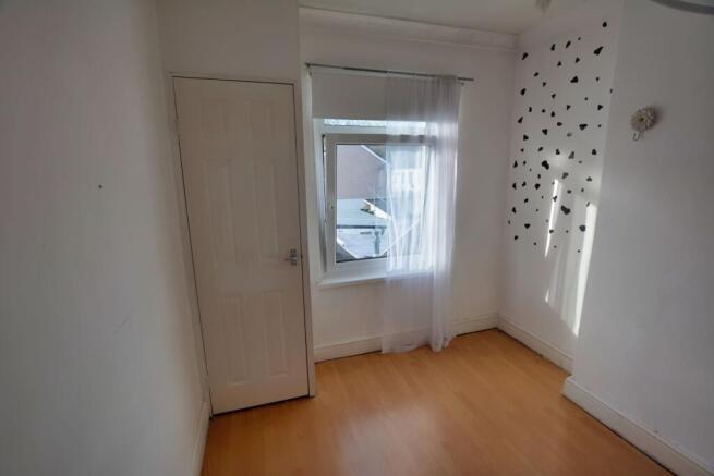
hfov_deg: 100.4
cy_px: 238
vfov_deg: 77.4
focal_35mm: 15
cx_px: 357
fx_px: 298
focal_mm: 10
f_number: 6.3
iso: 200
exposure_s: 1/160
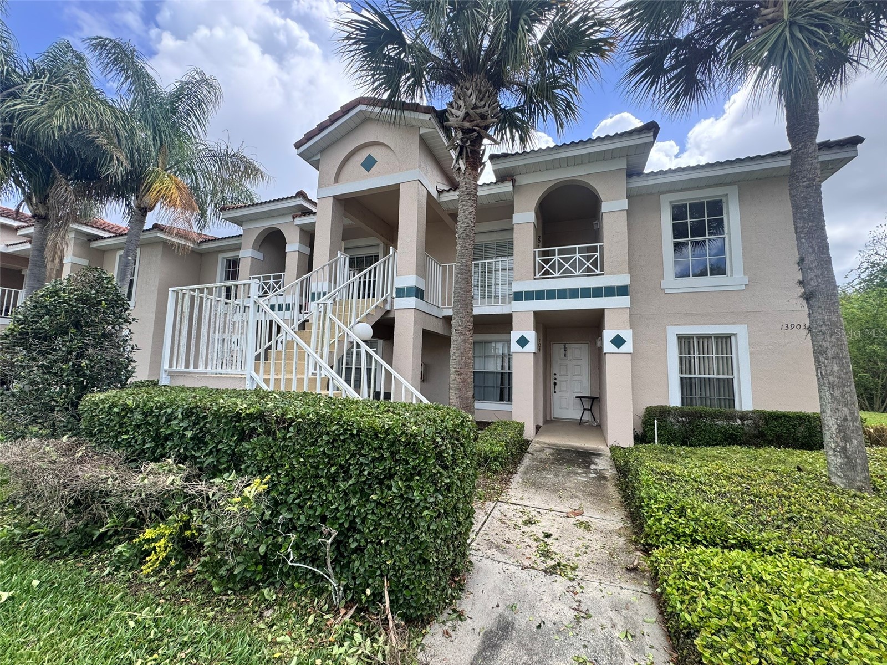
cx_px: 444
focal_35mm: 14
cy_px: 332
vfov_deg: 85.7
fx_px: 359
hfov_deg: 102.1
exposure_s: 1/610
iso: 40
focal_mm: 2.22
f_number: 2.2
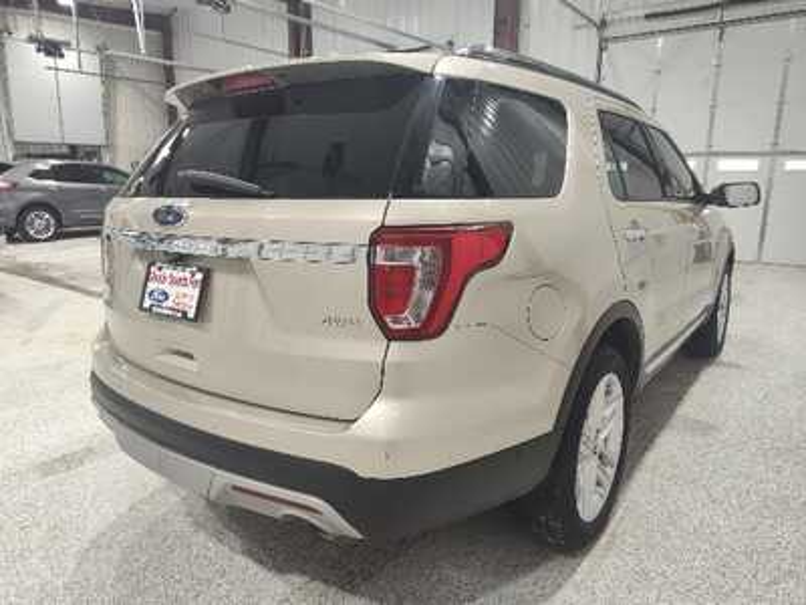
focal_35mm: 23
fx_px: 536
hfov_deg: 73.9
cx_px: 403
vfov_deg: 58.9
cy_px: 302
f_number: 1.8
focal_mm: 5.56
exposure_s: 1/120
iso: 172
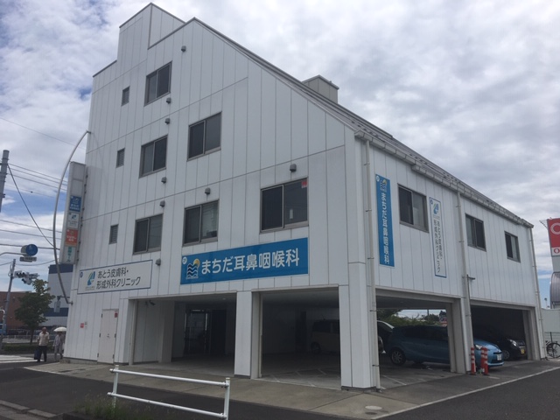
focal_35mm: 29
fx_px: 469
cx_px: 280
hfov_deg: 61.7
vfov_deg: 48.2
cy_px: 210
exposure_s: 1/4049
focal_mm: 4.15
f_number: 2.2
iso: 25
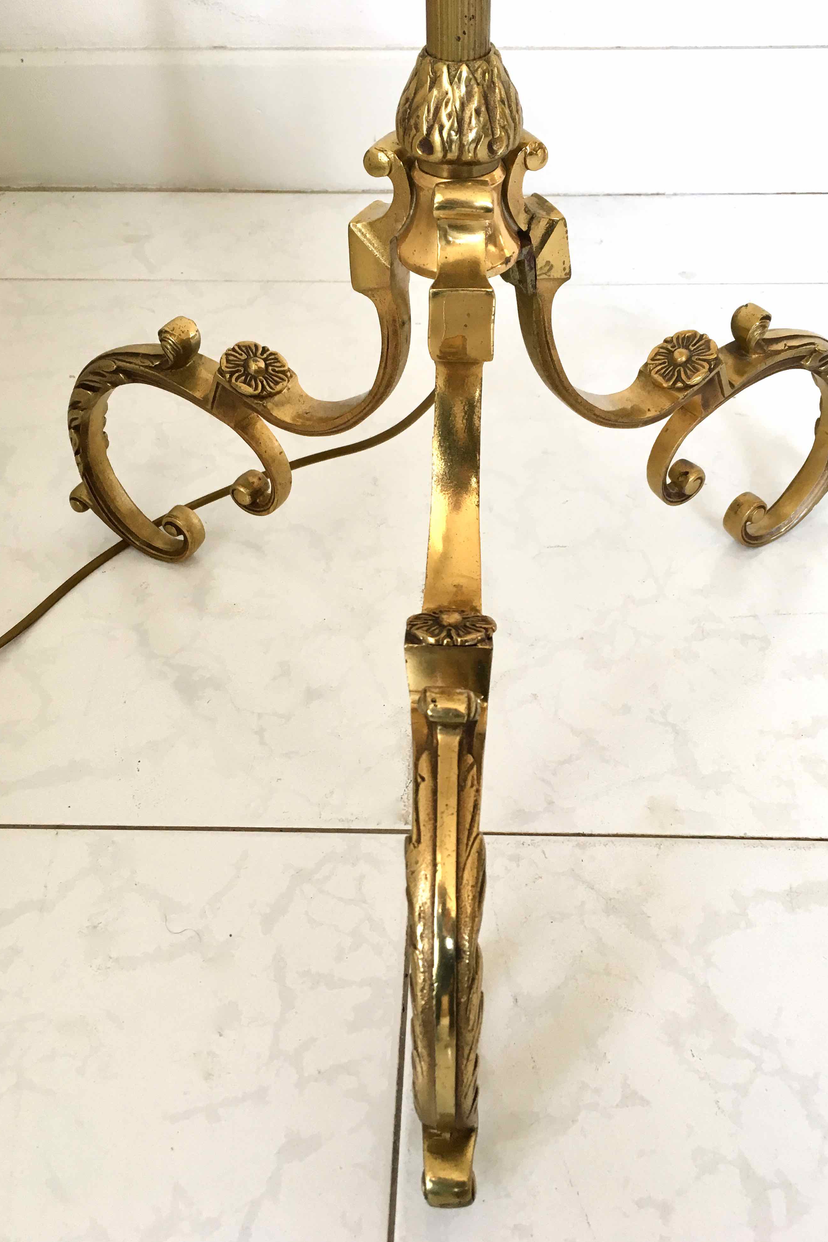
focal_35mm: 31
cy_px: 618
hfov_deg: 42.3
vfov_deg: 60.3
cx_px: 455
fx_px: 1070
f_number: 2.2
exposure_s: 1/33
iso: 80
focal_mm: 4.15
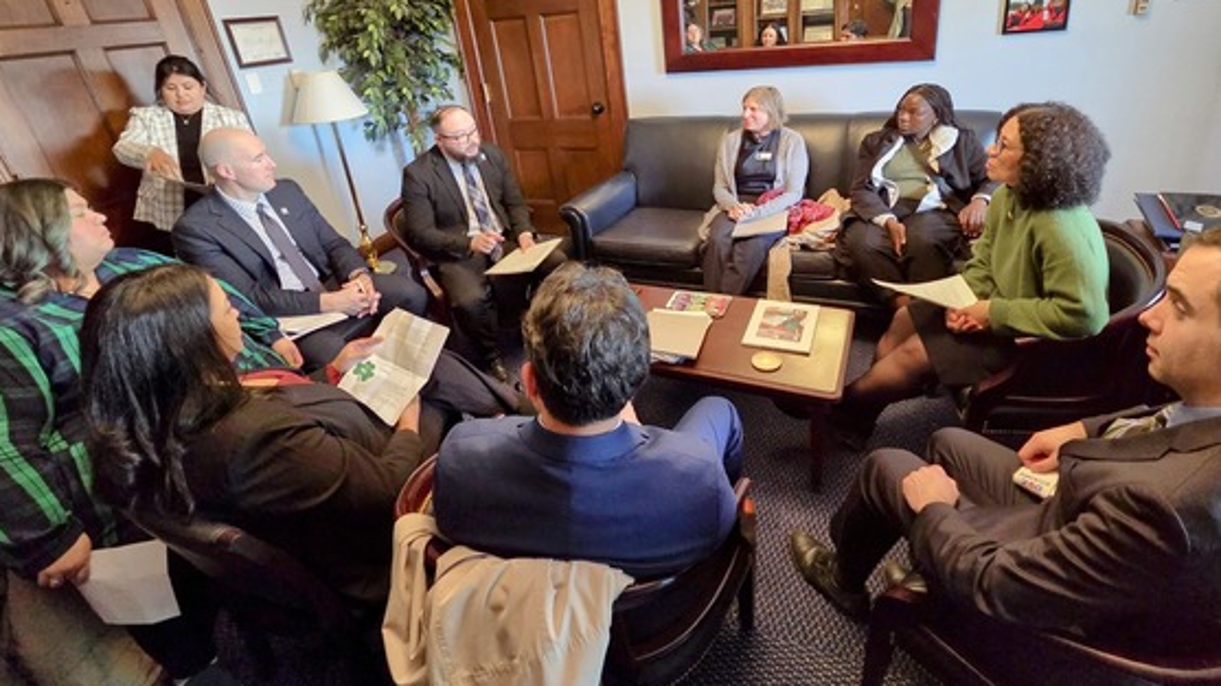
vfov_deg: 68.7
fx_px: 486
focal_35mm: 15
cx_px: 607
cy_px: 236
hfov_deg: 103.0
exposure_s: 1/60
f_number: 2.2
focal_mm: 2.2
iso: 640
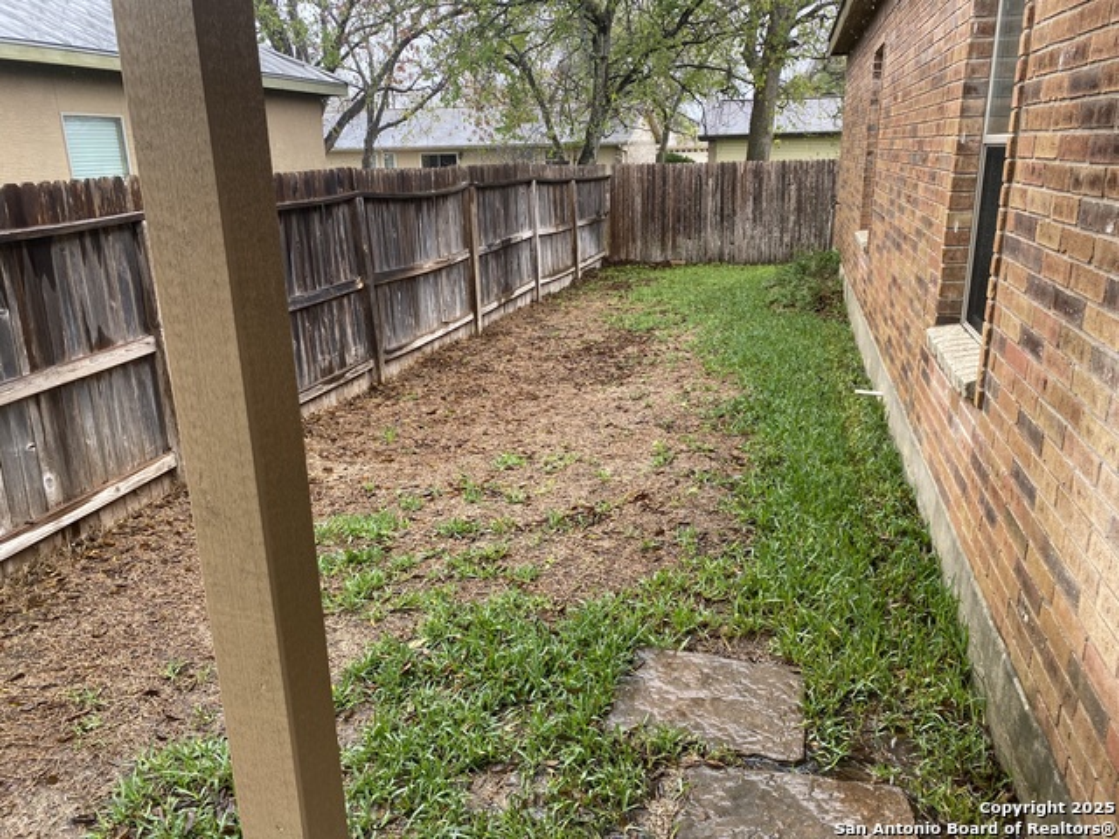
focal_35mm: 26
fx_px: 840
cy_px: 420
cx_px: 560
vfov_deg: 53.1
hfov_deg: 67.3
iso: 64
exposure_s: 1/121
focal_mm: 4.25
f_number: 1.8
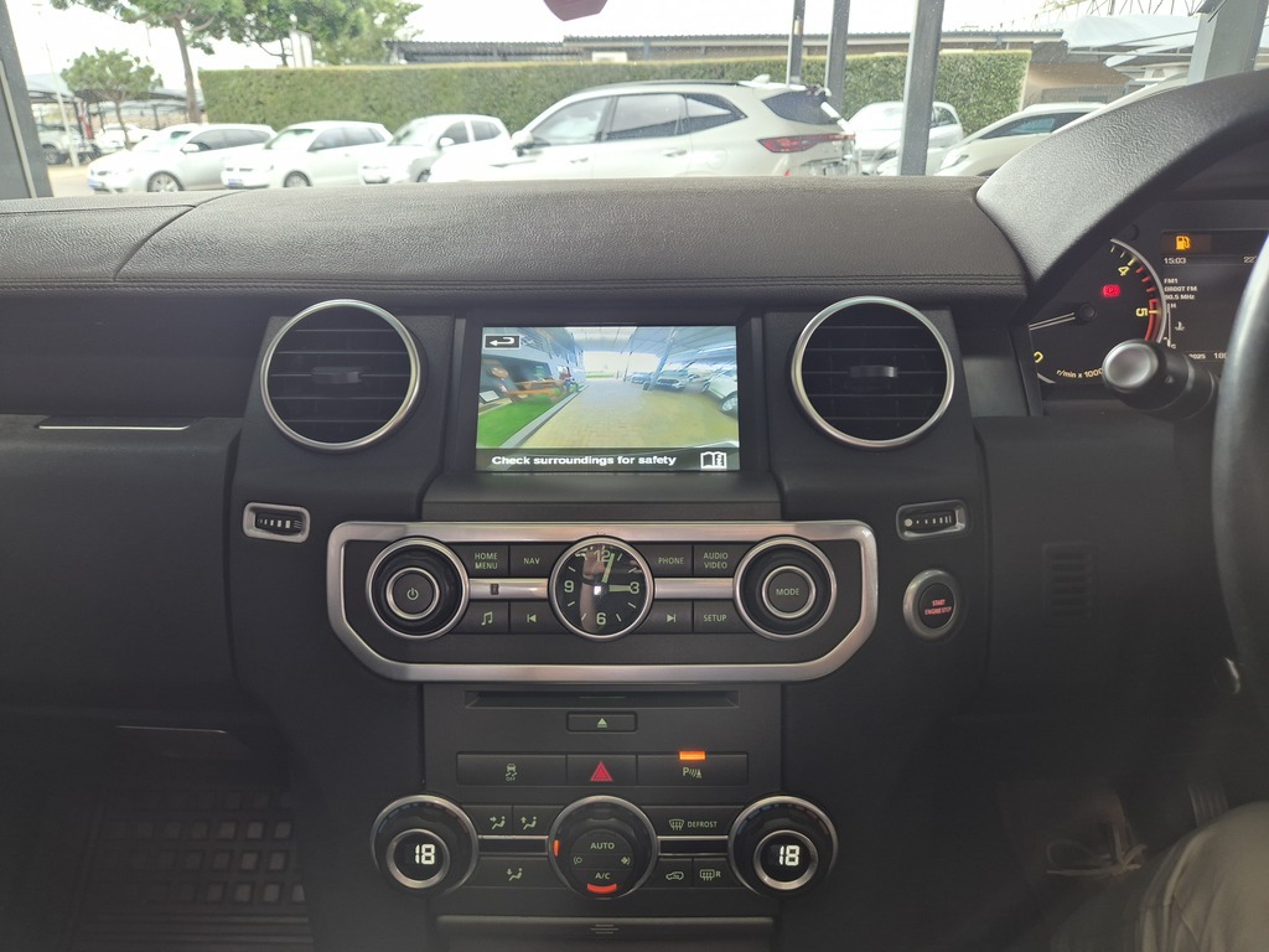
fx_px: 843
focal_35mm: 23
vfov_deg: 58.9
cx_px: 634
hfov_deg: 73.9
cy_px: 476
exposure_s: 1/50
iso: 125
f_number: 1.8
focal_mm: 5.4
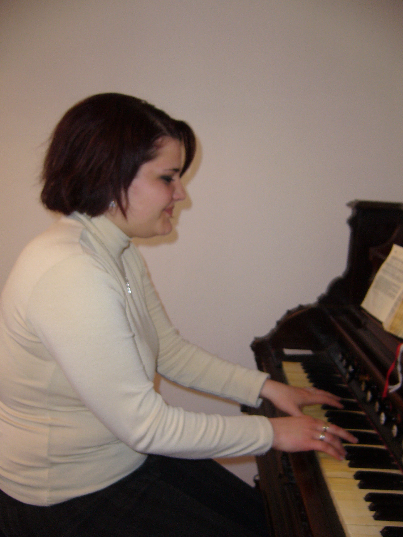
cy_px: 268
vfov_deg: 52.6
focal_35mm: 35
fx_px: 543
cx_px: 202
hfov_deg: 40.7
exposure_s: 1/30
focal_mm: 5.8
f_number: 2.8
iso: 100
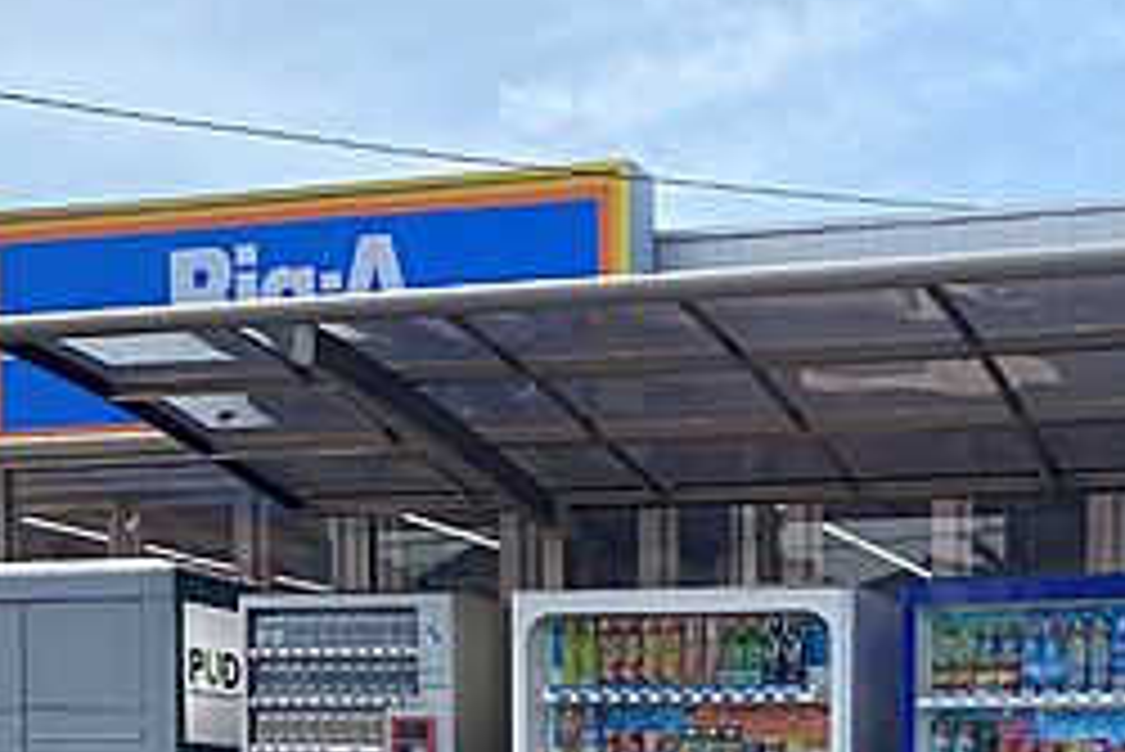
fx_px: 2095
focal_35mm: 67
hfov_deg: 28.6
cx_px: 1066
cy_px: 939
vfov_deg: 19.0
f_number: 1.8
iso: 32
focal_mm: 4.25
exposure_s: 1/1608
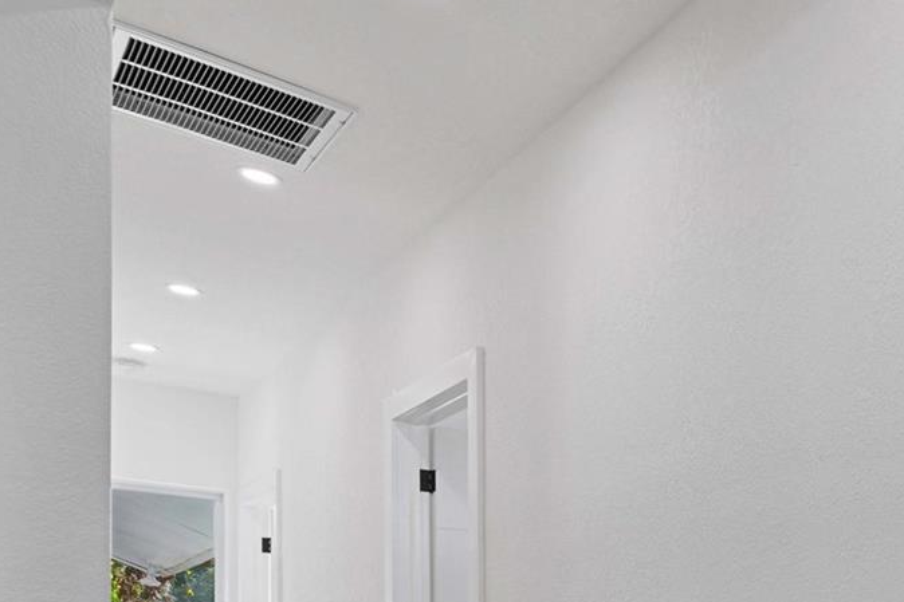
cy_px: 672
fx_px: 954
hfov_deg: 39.2
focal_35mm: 38
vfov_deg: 31.0
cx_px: 1045
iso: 160
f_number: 8
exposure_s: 1/10
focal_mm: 16
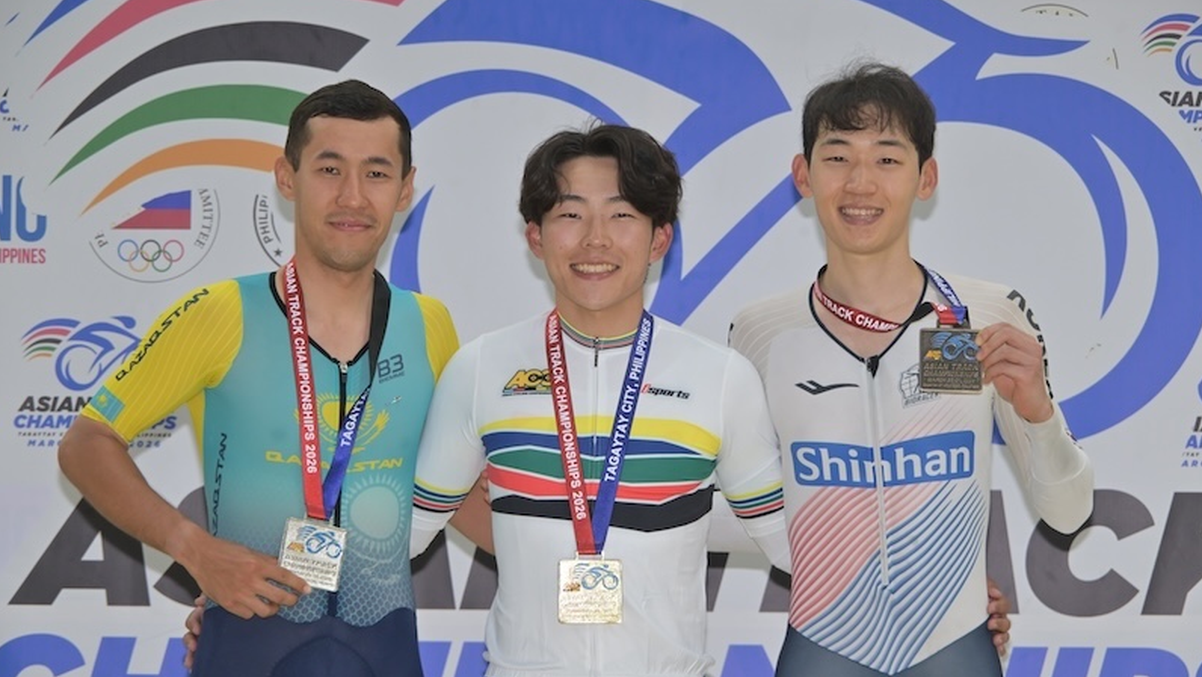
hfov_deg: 17.7
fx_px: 3857
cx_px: 601
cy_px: 363
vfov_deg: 10.0
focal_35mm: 121
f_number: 8
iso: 1250
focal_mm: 115
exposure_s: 1/160
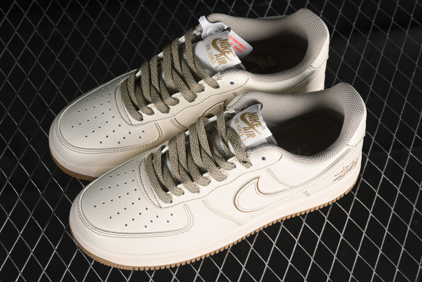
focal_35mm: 75
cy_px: 141
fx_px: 879
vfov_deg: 18.2
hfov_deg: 27.0
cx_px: 211
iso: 160
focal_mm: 50
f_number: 7.1
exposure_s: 1/80
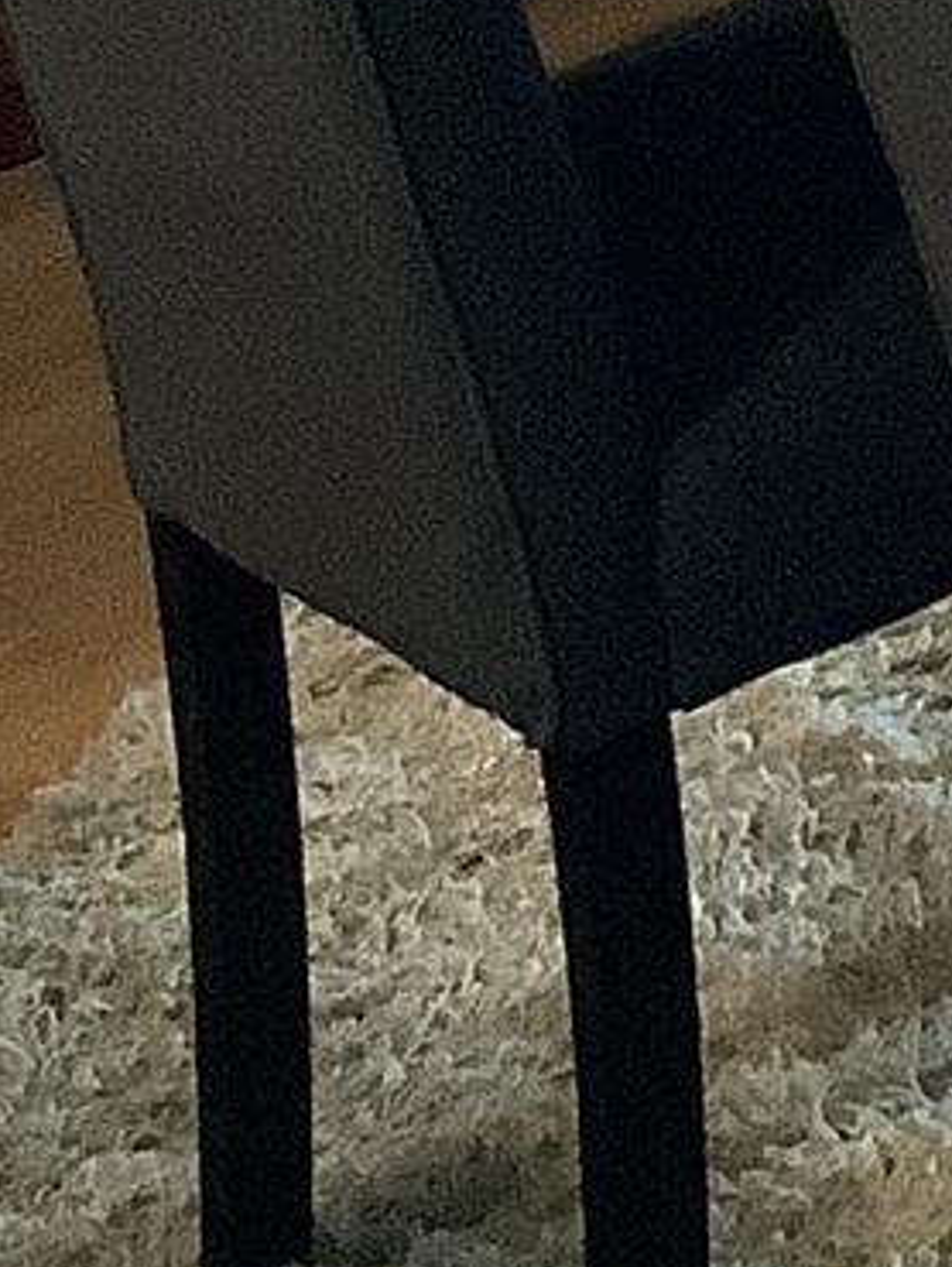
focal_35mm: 193
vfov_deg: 9.8
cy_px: -928
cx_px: 2596
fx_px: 7069
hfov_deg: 7.1
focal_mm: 3.3
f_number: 2.4
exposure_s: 1/40
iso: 320
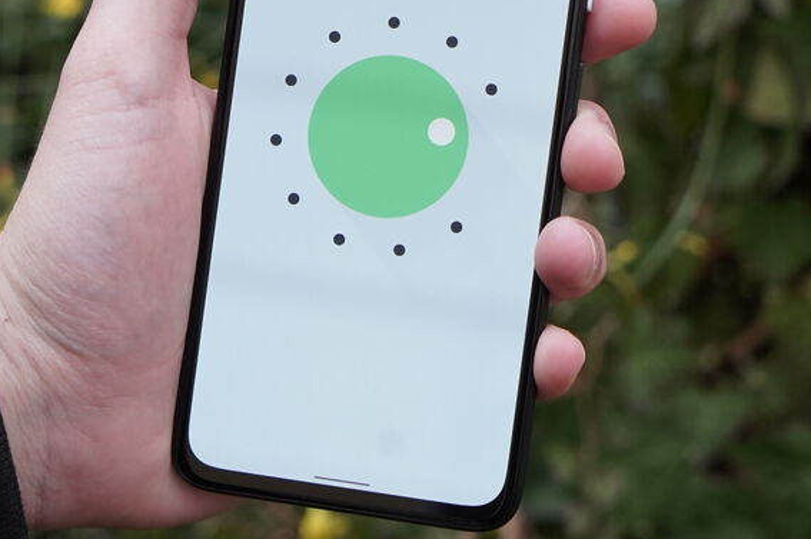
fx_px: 1756
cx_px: 400
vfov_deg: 17.4
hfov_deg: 26.0
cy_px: 142
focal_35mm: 78
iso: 1000
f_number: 6.3
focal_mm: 46
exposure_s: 1/200
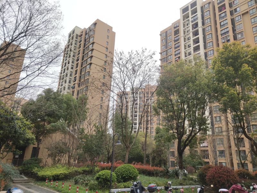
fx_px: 223
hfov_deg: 60.0
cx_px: 128
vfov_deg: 46.8
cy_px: 96
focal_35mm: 30
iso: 50
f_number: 1.8
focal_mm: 4.35
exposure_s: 1/1575
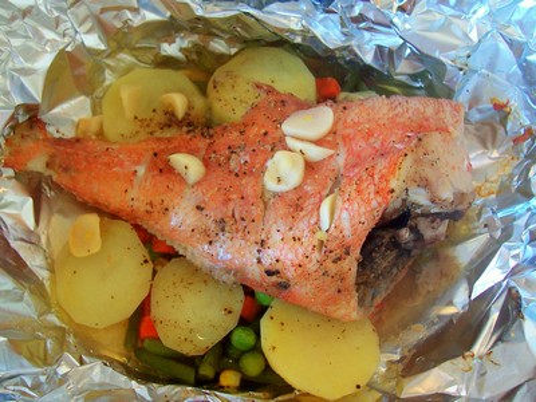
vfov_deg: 38.7
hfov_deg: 50.1
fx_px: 573
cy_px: 201
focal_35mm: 37
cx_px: 268
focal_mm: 5.6
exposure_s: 1/30
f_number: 2.8
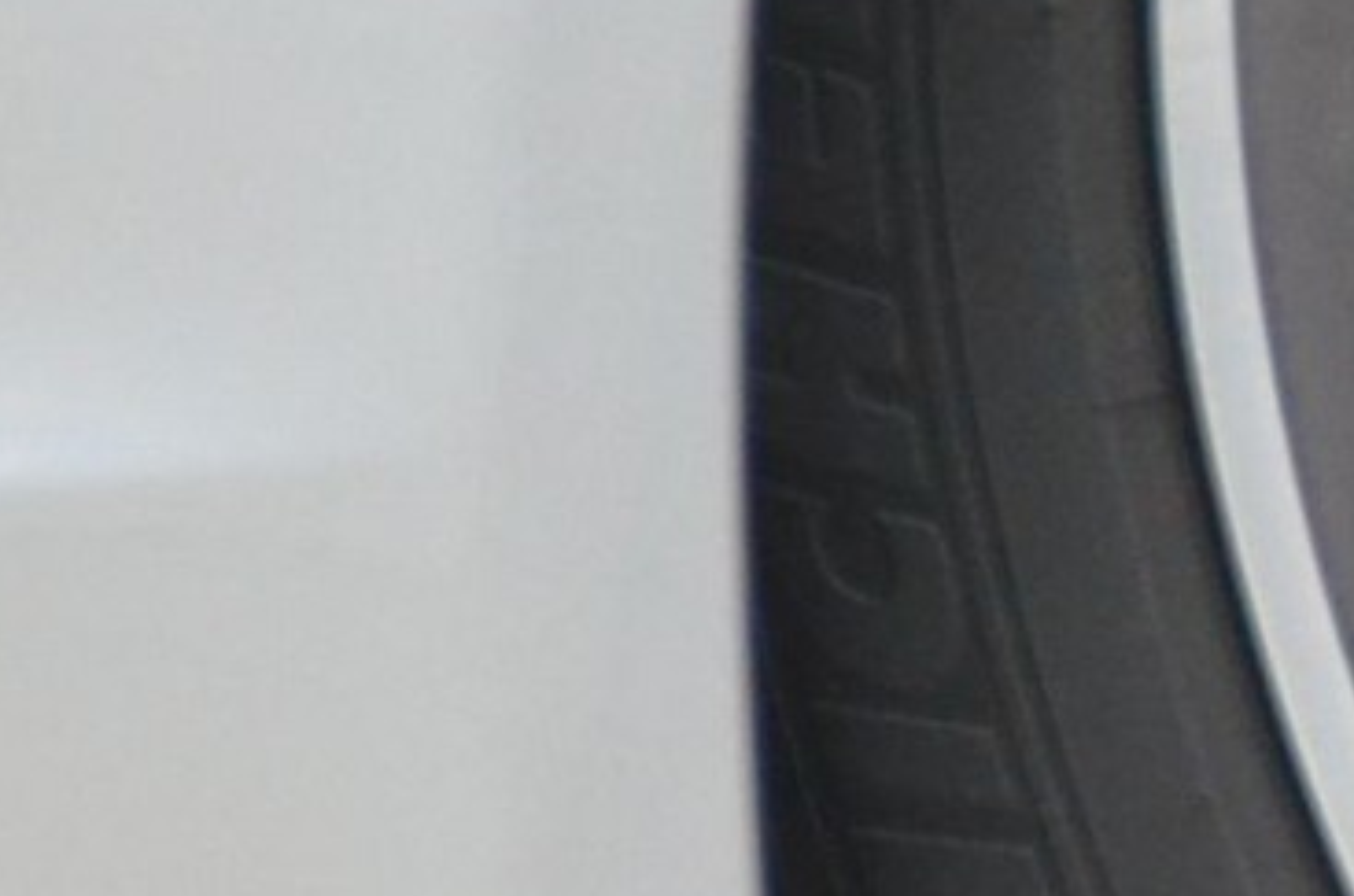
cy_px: 203
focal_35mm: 1072
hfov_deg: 1.9
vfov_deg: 1.3
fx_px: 40247
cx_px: 3579
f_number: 5.3
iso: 1600
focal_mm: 105
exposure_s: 1/250
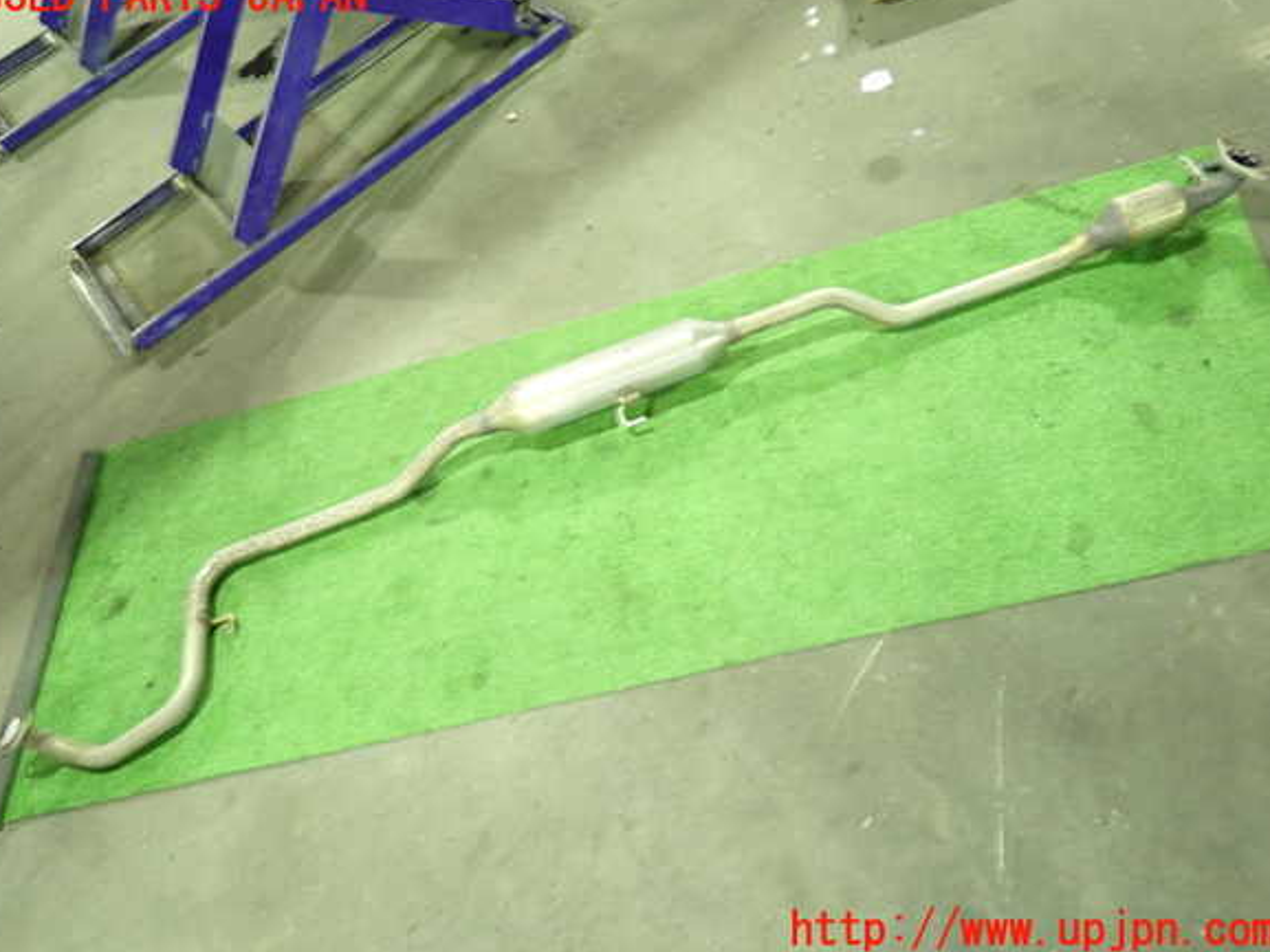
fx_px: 954
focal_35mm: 26
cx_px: 627
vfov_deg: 53.1
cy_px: 464
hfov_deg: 67.3
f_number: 2
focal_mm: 4.5
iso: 800
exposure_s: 1/15
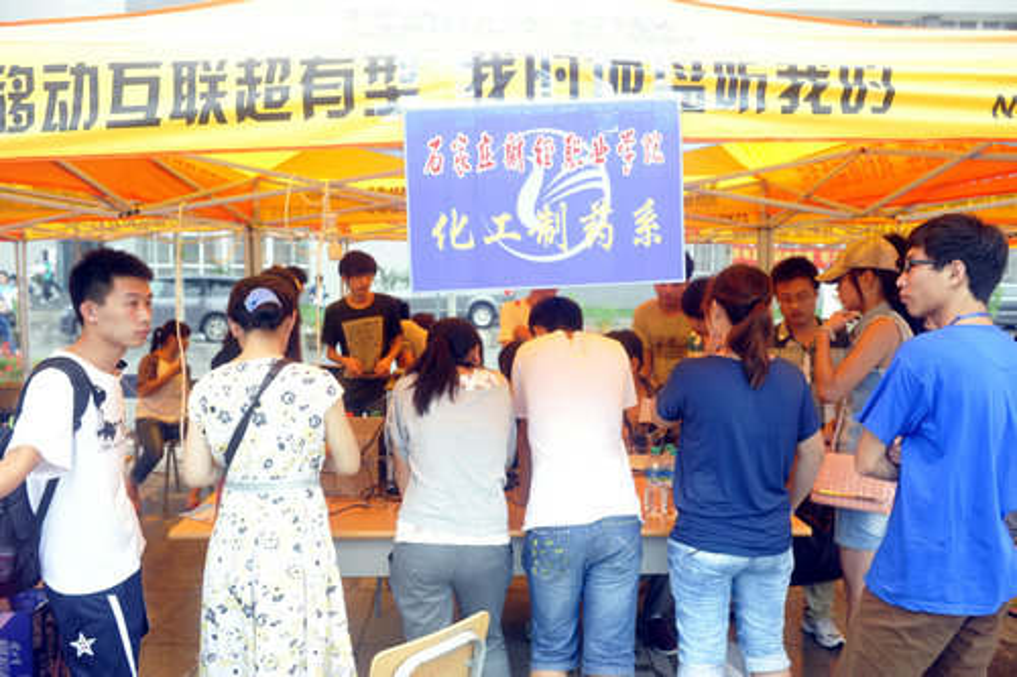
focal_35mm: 31
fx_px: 875
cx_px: 508
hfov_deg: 60.3
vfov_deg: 42.3
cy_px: 338
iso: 640
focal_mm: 31
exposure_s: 1/80
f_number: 4.5
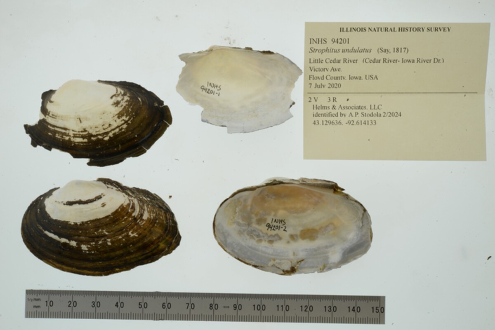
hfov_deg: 33.4
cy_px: 165
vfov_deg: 22.6
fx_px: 825
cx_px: 248
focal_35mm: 60
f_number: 32
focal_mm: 60
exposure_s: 1/10
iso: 100
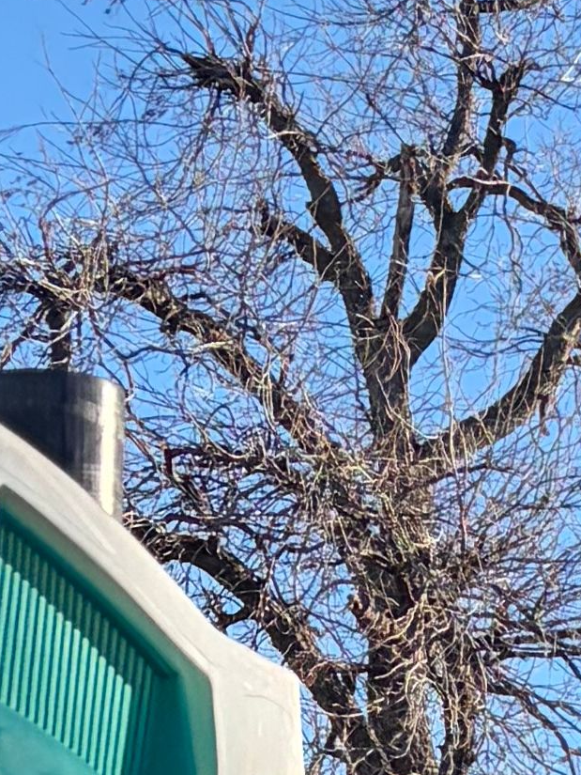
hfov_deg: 7.1
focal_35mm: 180
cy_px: 790
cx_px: 1945
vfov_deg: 10.9
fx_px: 4027
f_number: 1.6
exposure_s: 1/1420
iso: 64
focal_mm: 5.96
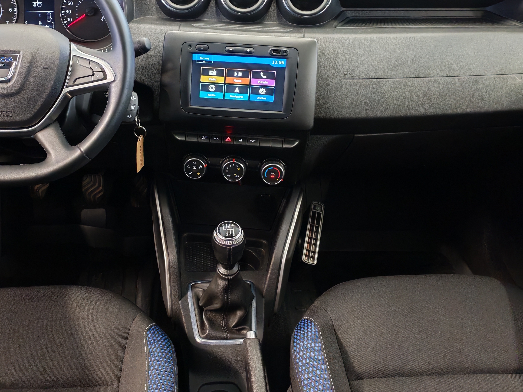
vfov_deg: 35.0
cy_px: 152
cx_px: 204
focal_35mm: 41
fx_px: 619
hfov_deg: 45.5
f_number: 1.9
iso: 2087
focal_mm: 6.12
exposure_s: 1/50
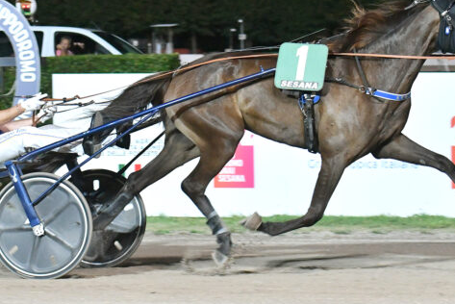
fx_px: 2175
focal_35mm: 172
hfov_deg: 11.9
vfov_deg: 8.0
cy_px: 106
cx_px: 219
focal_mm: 78
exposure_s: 1/500
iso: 5000
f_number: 5
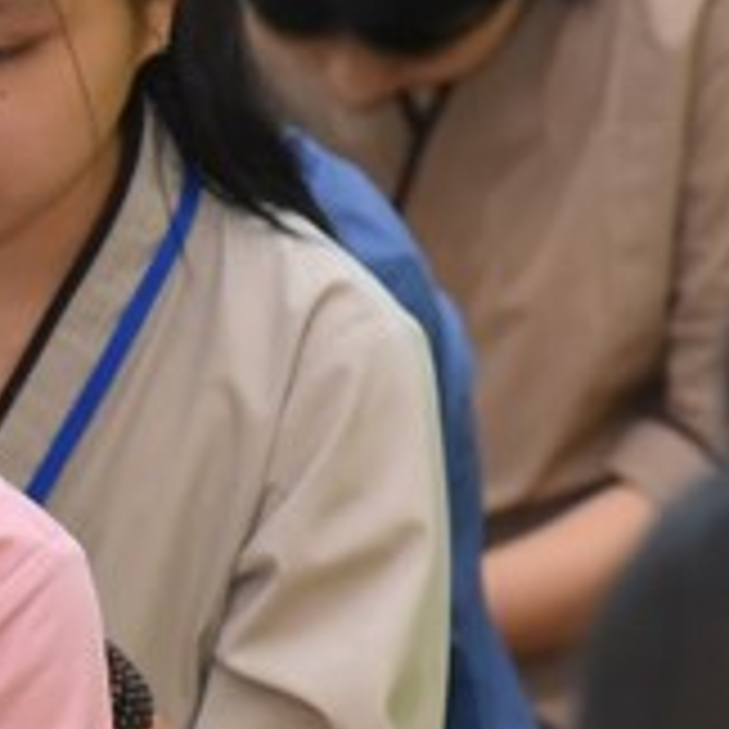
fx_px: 8125
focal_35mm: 341
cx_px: -396
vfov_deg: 5.1
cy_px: 594
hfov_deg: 5.1
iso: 3200
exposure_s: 1/125
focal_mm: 100
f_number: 5
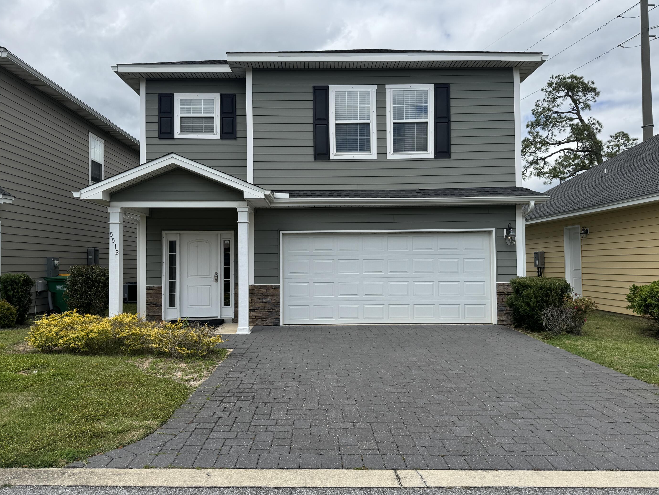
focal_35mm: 26
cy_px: 245
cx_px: 324
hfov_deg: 67.3
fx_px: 495
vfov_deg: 53.1
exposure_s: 1/4950
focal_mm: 6.76
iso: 80
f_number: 1.78
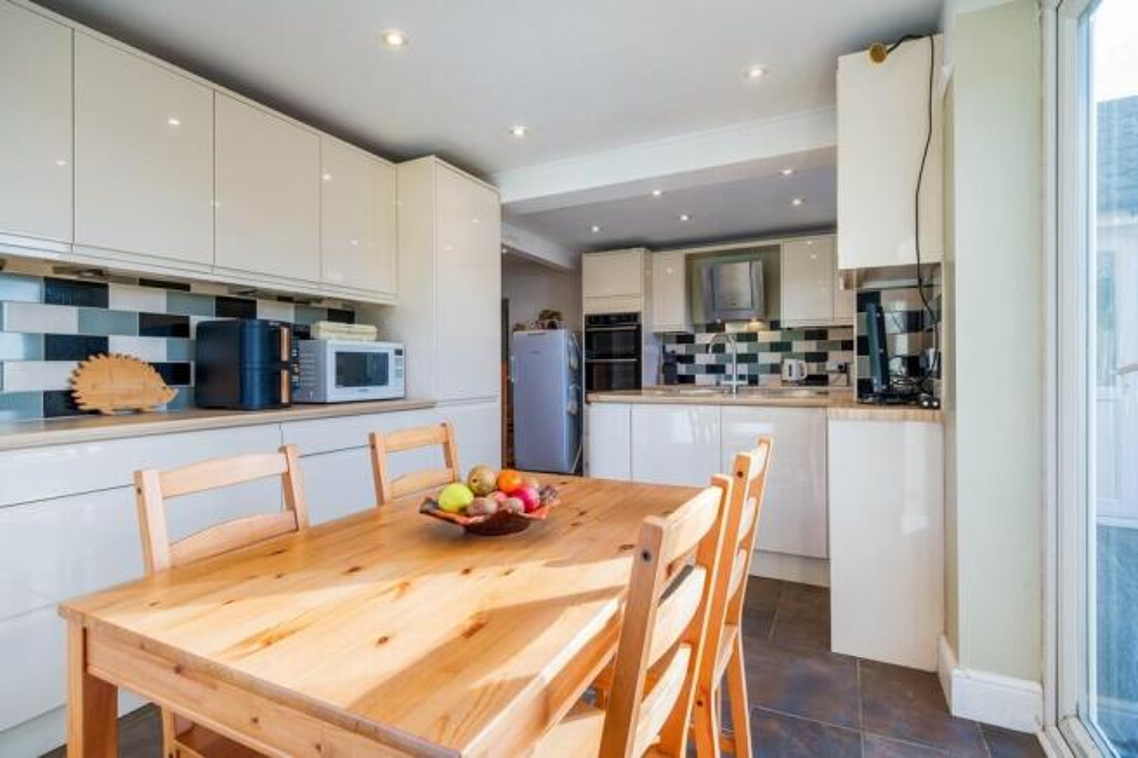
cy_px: 379
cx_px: 569
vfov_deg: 70.4
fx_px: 537
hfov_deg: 93.3
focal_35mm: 17
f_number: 7.1
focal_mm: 11.2
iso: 160
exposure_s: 1/25
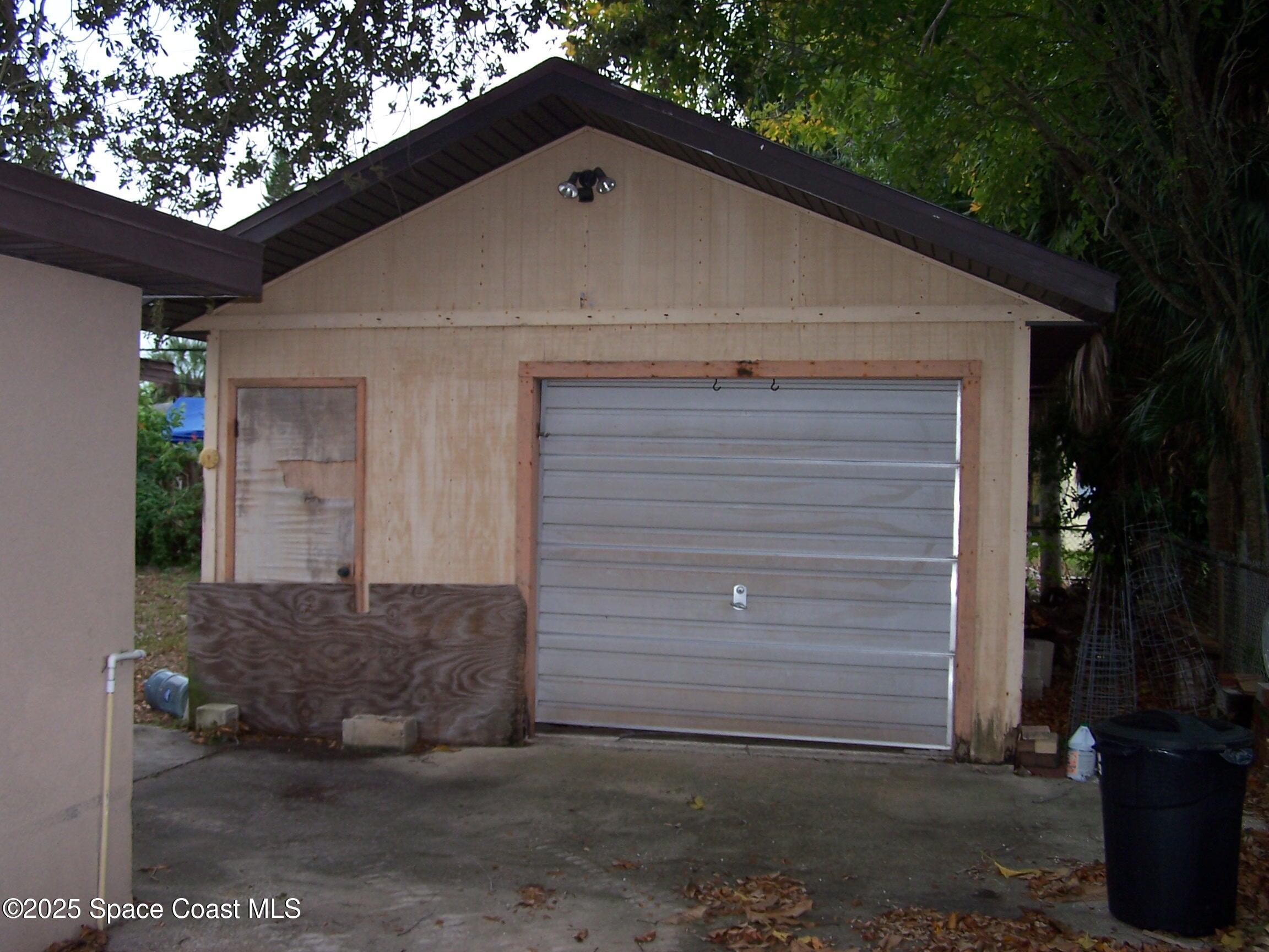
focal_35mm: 38
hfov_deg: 49.0
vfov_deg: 37.7
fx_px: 1393
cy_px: 476
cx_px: 634
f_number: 2.8
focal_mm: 6.3
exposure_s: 1/60
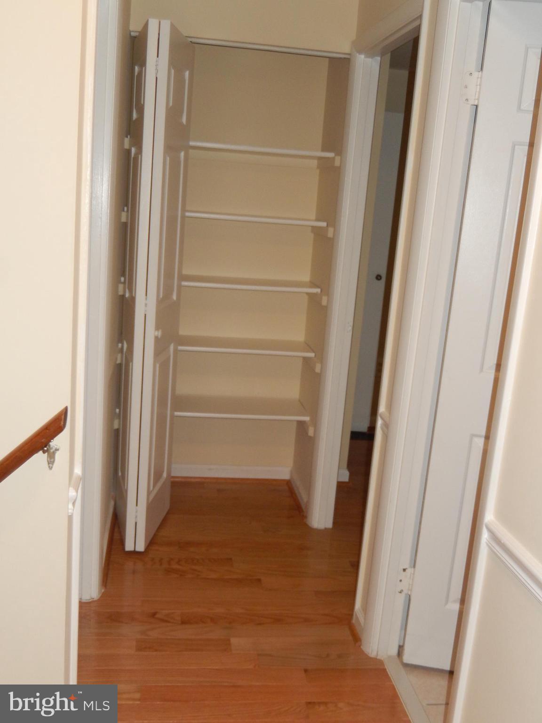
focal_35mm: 36
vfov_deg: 51.4
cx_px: 271
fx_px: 752
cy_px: 362
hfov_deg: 39.7
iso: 200
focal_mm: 6.5
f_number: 4
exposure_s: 1/30
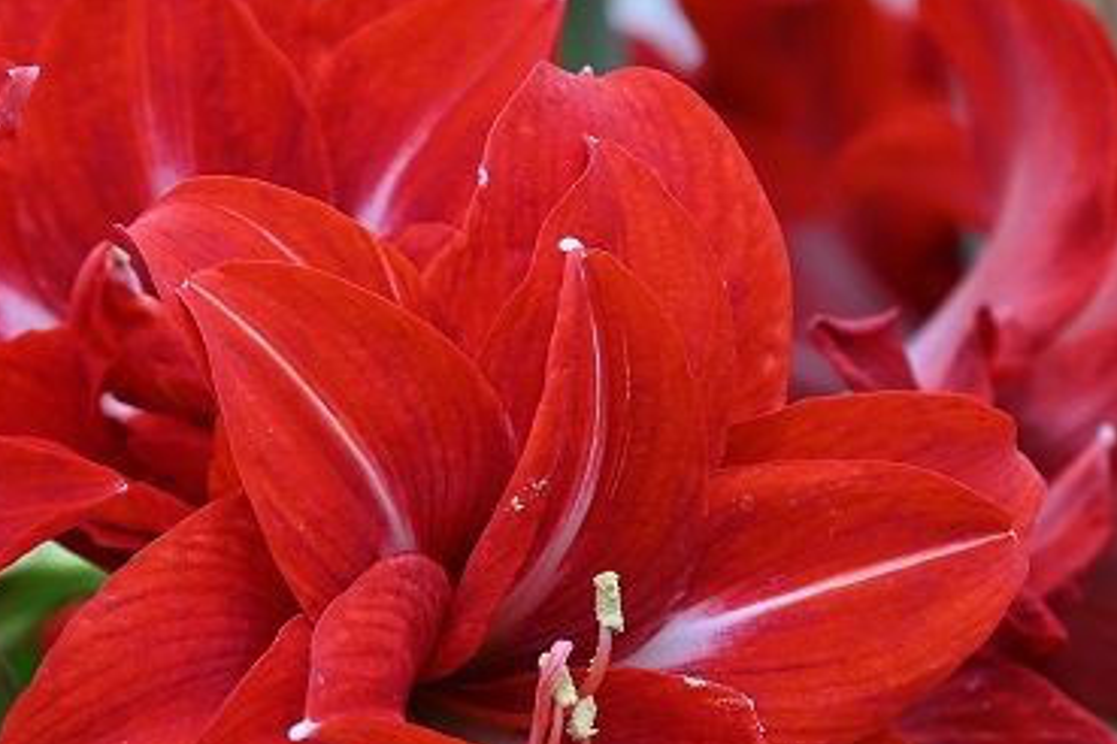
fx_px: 8566
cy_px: 555
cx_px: 79
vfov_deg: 5.0
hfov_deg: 7.4
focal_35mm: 276
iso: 450
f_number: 6.3
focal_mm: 85
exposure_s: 1/160
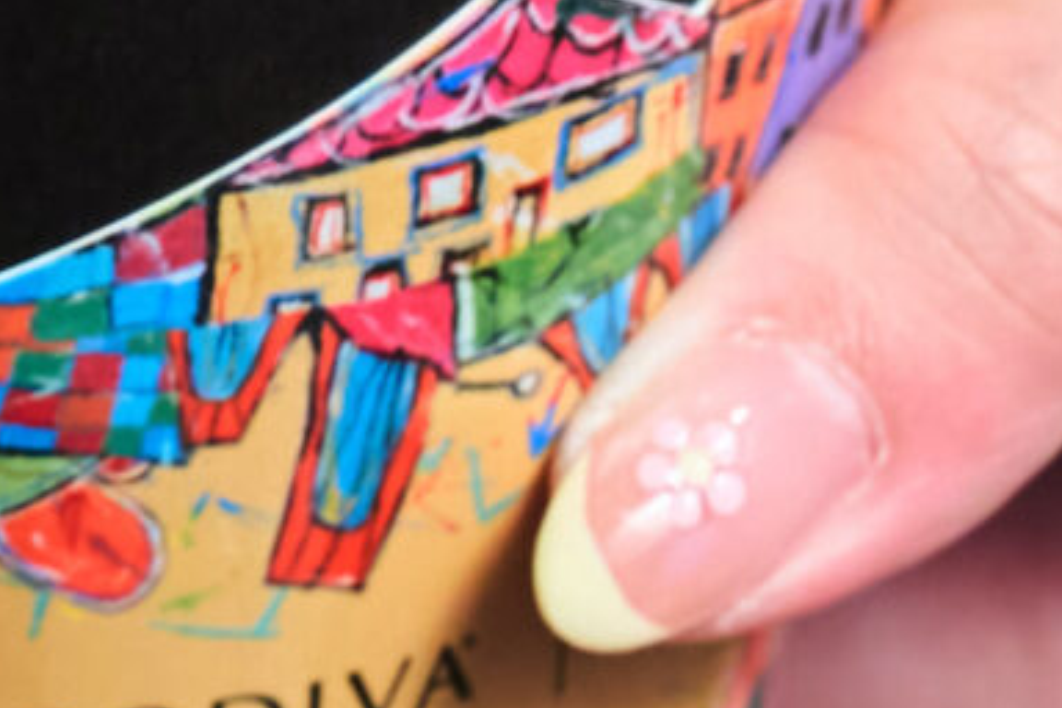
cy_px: -859
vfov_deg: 2.9
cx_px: -1339
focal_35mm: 467
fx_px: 13775
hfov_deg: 4.3
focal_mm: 70
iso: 2500
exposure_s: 1/160
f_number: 7.1
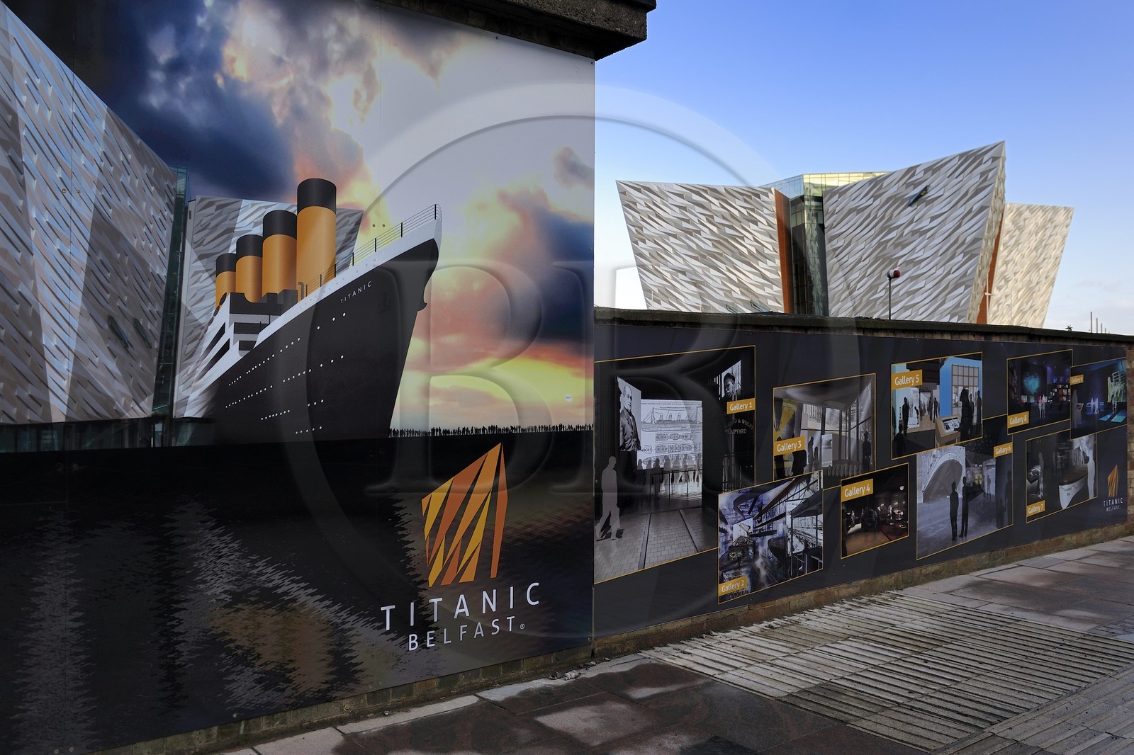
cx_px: 567
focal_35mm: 29
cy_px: 378
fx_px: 913
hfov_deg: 63.7
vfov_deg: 44.9
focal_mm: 29
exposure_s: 1/200
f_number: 5
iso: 200
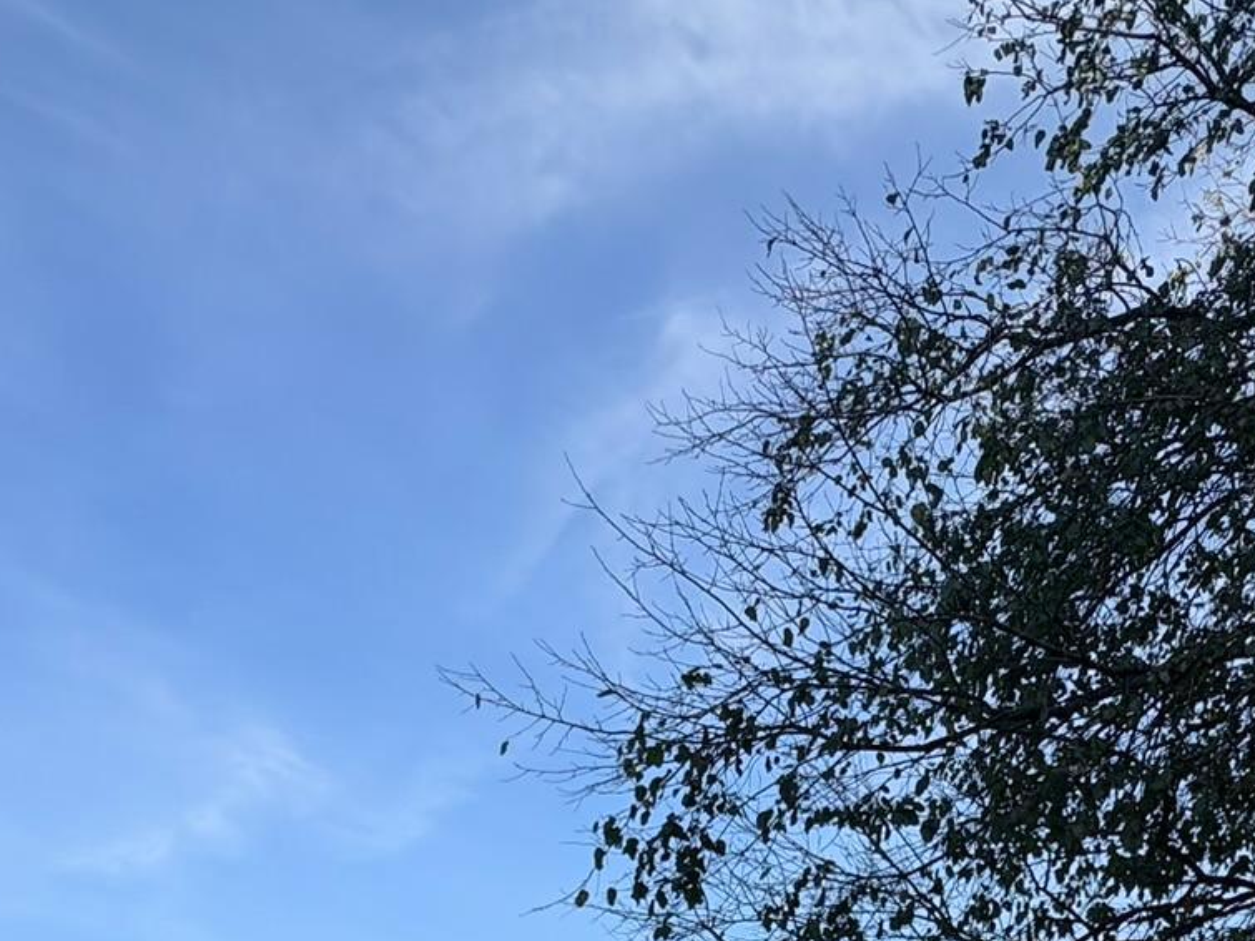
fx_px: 1377
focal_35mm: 38
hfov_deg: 48.7
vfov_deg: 31.1
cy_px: 1157
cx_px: 745
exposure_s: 1/1709
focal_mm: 2.22
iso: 50
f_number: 2.2
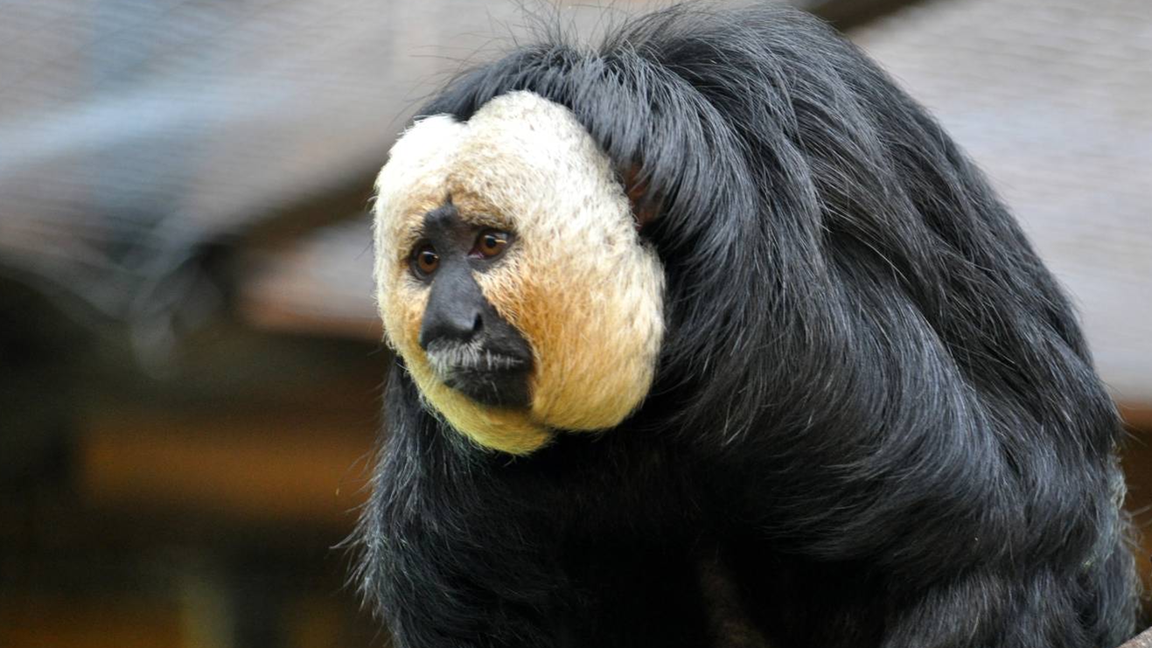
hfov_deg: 7.3
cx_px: 646
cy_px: 369
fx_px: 9031
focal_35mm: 296
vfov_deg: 4.1
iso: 800
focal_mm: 155
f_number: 5
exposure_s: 1/20
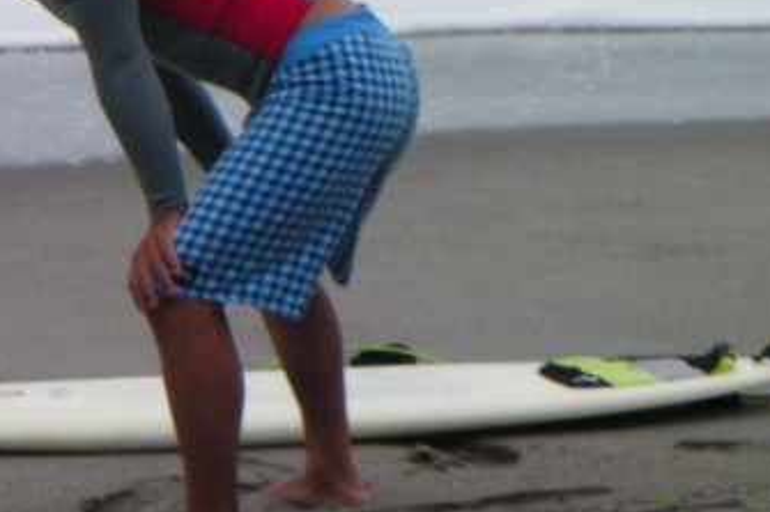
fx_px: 7183
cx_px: 140
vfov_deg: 4.1
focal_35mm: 336
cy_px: 225
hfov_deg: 6.1
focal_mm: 28.3
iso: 149
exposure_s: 1/57.1
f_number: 4.5
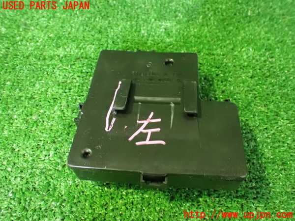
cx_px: 148
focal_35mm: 30
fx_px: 256
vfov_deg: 46.8
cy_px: 110
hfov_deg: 60.0
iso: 1600
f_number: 2.3
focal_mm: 5.4
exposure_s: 1/25
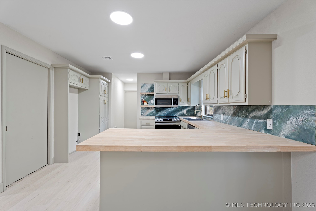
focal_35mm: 16
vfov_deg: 73.7
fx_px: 140
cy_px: 106
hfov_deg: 96.7
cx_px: 158
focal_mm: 16
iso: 200
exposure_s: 1
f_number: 9
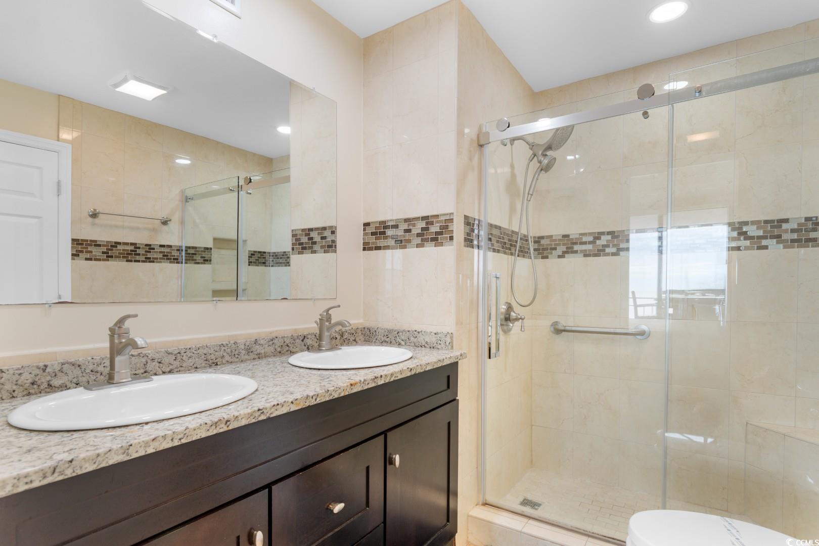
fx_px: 409
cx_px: 410
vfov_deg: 67.4
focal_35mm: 18
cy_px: 273
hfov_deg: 90.0
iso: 100
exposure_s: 1/5
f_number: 4.8
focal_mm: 12
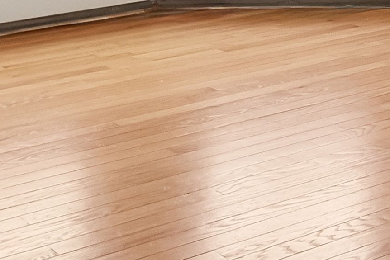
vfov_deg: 8.0
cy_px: -198
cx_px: 454
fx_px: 1809
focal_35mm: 167
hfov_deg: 12.1
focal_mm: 24
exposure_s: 1/40
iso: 2500
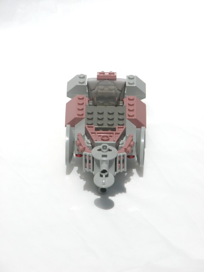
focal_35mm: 276
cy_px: 136
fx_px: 2169
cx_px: 102
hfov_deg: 5.4
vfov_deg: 7.2
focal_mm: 71.2
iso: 100
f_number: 7.4
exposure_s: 1/1092
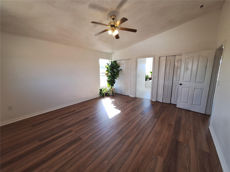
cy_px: 86
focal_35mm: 13
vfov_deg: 89.9
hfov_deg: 106.2
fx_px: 86
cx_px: 115
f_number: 2.2
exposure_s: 1/120
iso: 64
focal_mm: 1.74
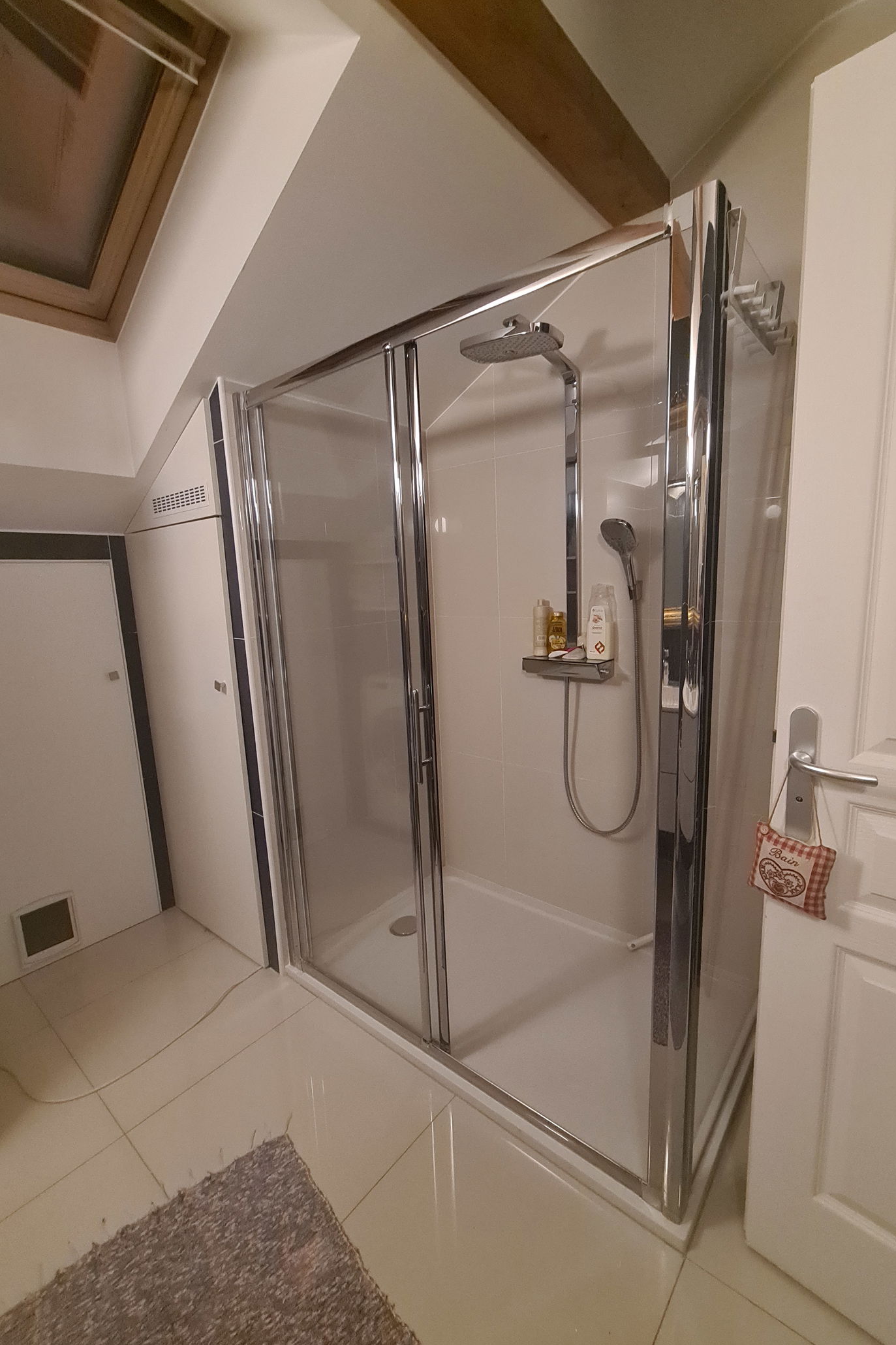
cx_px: 459
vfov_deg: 104.3
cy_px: 679
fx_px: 523
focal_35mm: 14
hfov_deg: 81.2
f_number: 2.2
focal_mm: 2.2
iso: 1000
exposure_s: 1/25
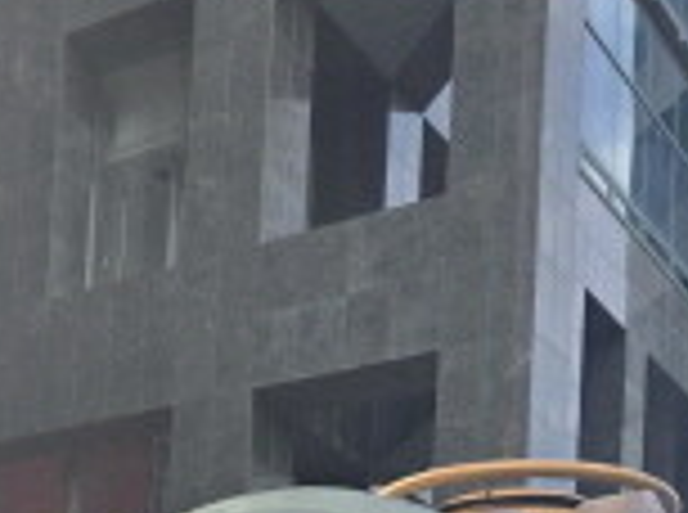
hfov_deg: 21.6
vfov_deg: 14.5
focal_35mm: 89
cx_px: 70
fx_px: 1765
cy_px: 929
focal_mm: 5.4
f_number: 1.8
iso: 80
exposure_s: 1/2657
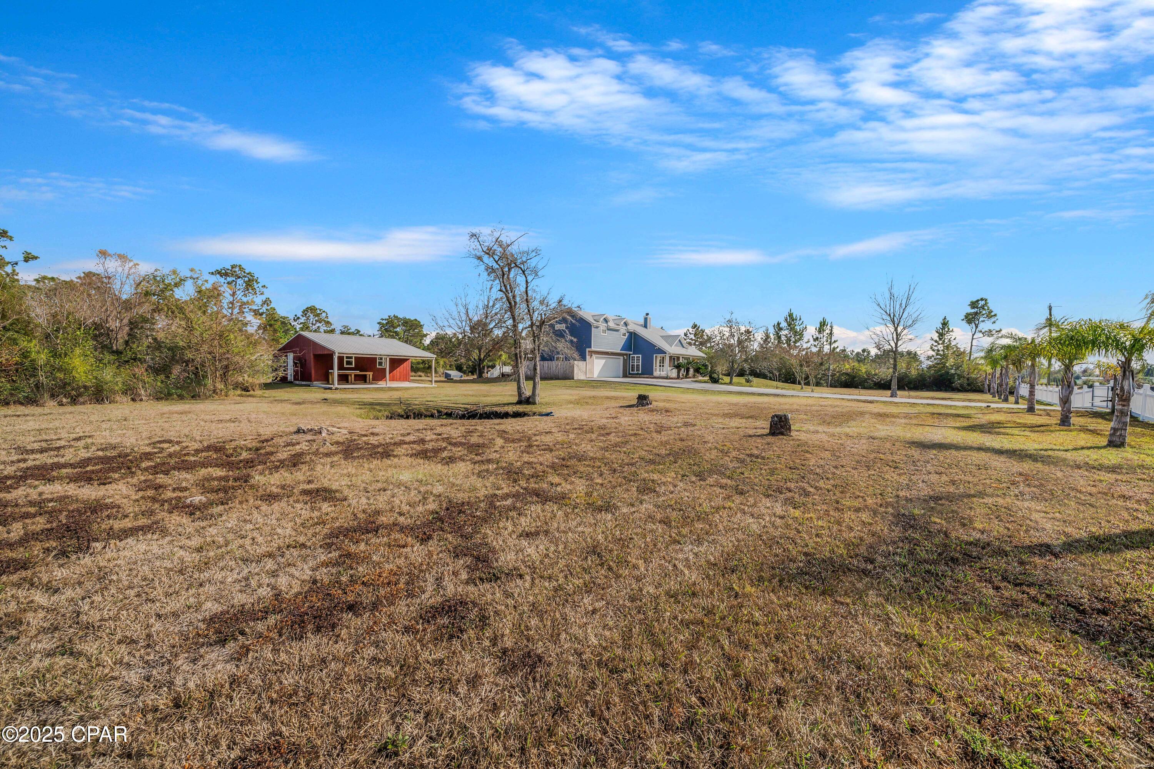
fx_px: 385
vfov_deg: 90.0
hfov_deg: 112.6
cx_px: 577
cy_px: 384
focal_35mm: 12
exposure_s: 1/1600
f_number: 5.6
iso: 100
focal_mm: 12
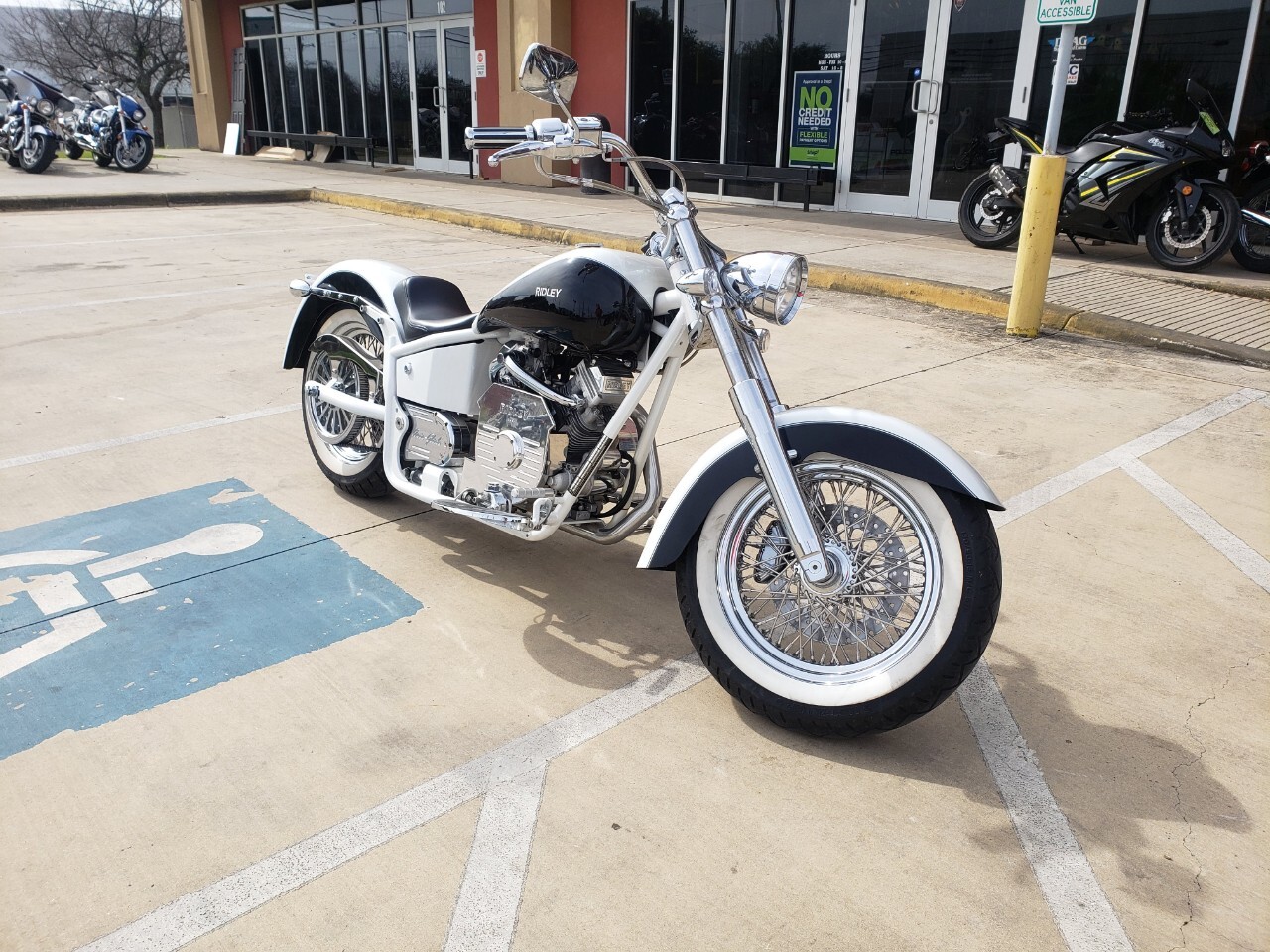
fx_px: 954
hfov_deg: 67.3
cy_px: 476
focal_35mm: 26
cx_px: 635
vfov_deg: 53.1
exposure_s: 1/1199
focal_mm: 4.3
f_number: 2.4
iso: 50
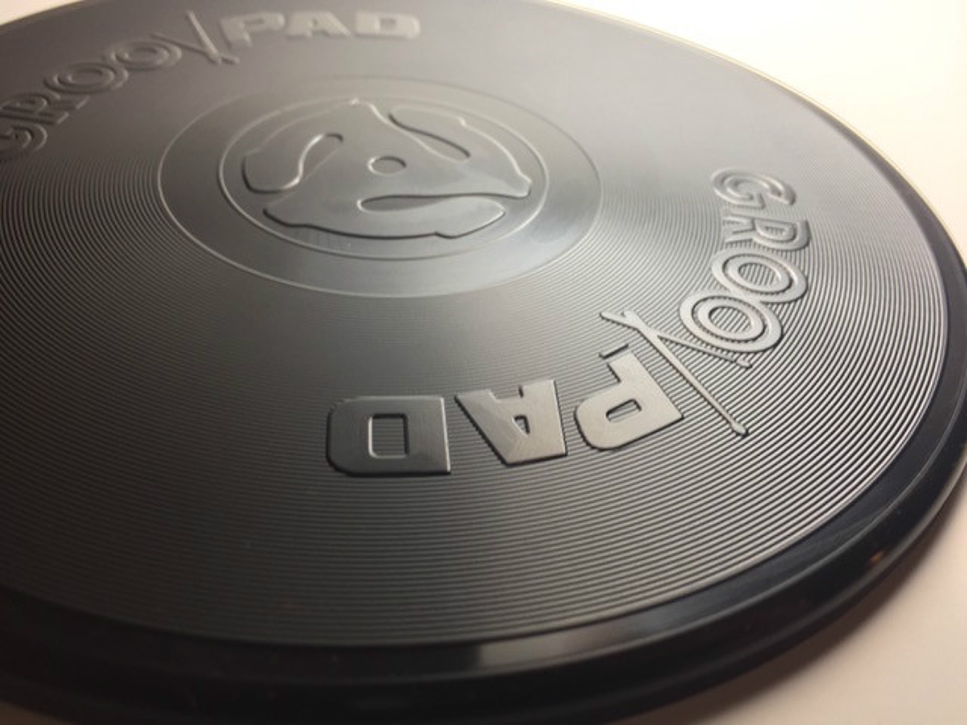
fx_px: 810
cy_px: 362
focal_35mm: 29
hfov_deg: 61.7
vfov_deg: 48.2
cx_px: 484
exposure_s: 1/40
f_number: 2.2
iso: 40
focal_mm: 4.15
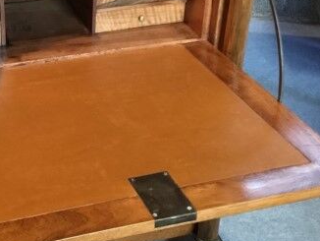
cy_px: 48
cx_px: 72
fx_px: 703
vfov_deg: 19.2
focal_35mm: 76
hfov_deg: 25.3
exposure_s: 1/33
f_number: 2.4
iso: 250
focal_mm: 3.3
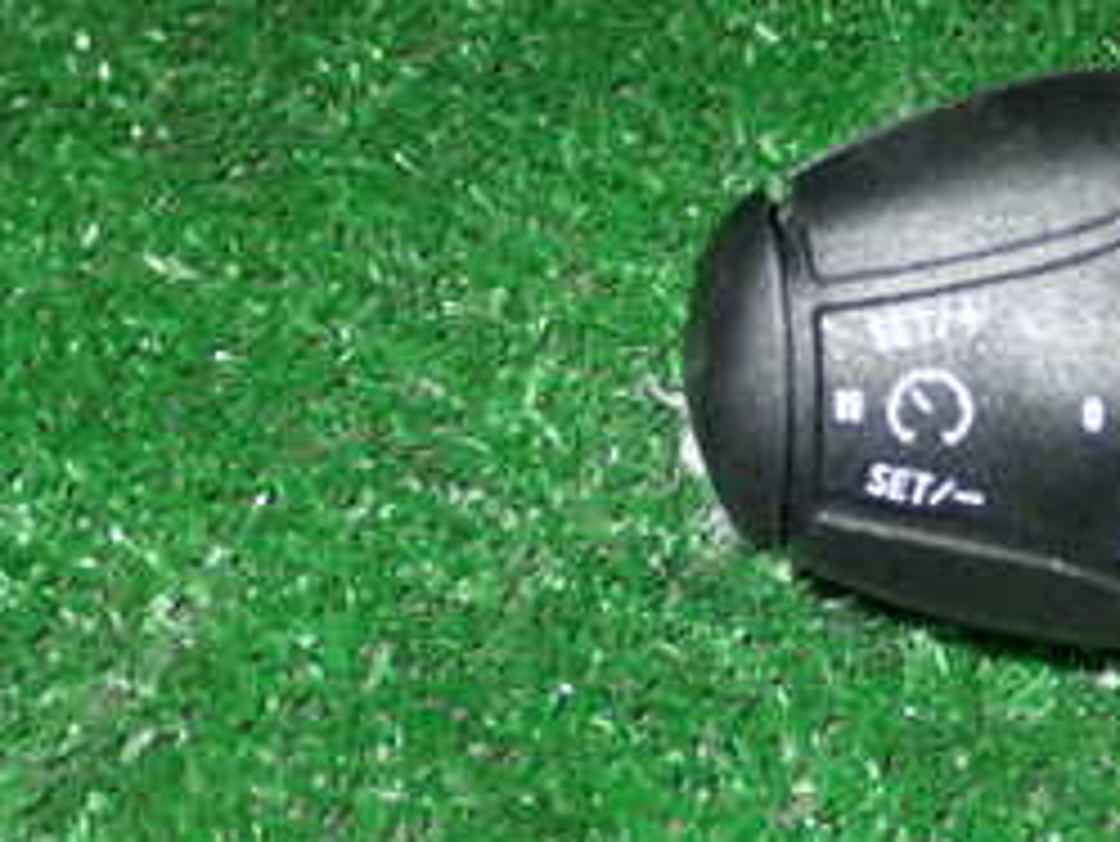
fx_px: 3431
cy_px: -104
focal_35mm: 106
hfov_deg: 18.2
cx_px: 1026
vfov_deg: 13.7
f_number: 9
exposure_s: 1/40
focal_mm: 7.84
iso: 800
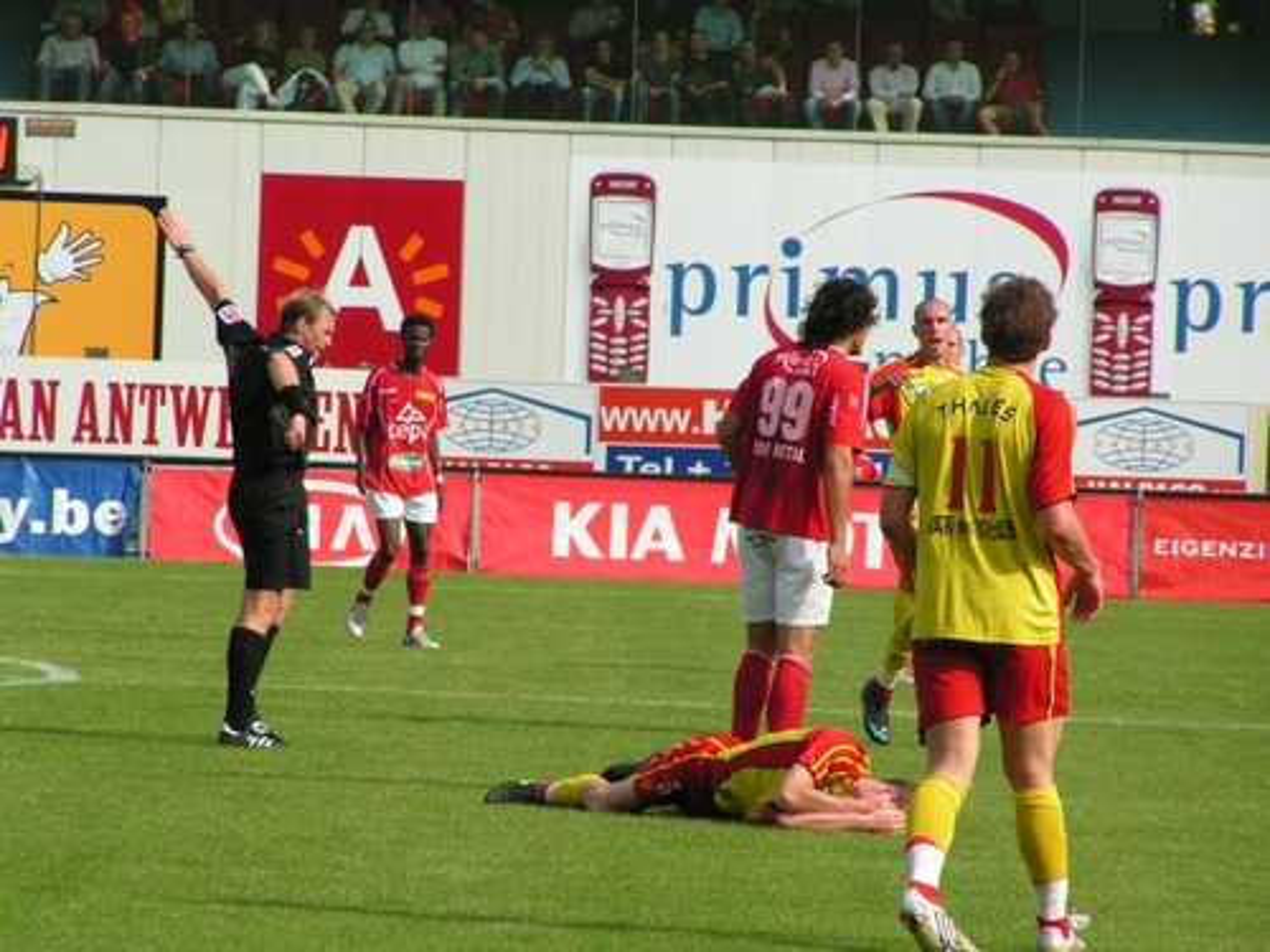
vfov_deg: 3.9
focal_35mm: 380
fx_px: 13942
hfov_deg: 5.2
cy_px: 476
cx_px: 635
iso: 50
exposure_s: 1/400
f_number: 5
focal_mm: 63
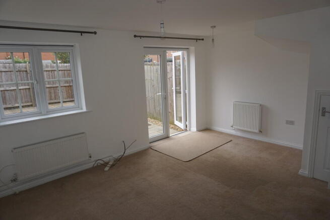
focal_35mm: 24
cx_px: 165
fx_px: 220
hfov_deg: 73.7
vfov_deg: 53.2
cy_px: 110
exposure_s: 1/125
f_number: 4.5
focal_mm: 16
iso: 100
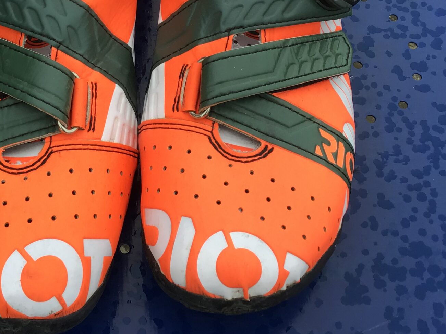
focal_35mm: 61
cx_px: 148
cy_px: 31
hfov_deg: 31.4
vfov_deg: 23.4
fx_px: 786
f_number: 2.4
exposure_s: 1/345
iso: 25
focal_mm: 3.3
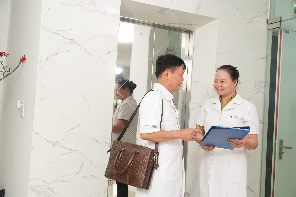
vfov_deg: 28.1
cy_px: 98
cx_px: 148
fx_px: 395
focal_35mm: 48
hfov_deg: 41.1
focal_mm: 48
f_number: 3.5
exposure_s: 1/160
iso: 800
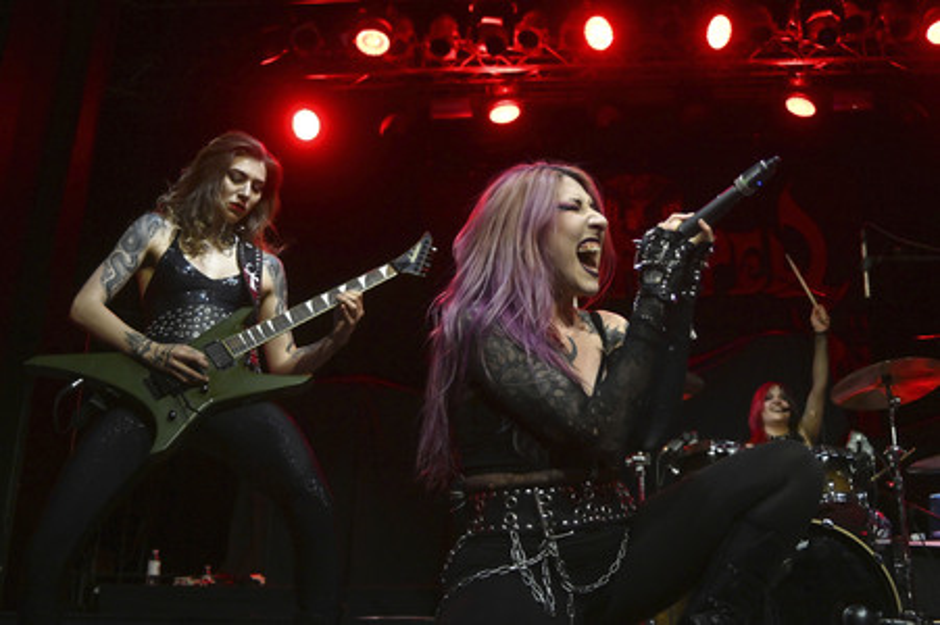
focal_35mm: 35
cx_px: 470
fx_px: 913
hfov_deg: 54.5
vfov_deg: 37.8
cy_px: 312
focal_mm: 35
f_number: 4
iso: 4000
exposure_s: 1/400
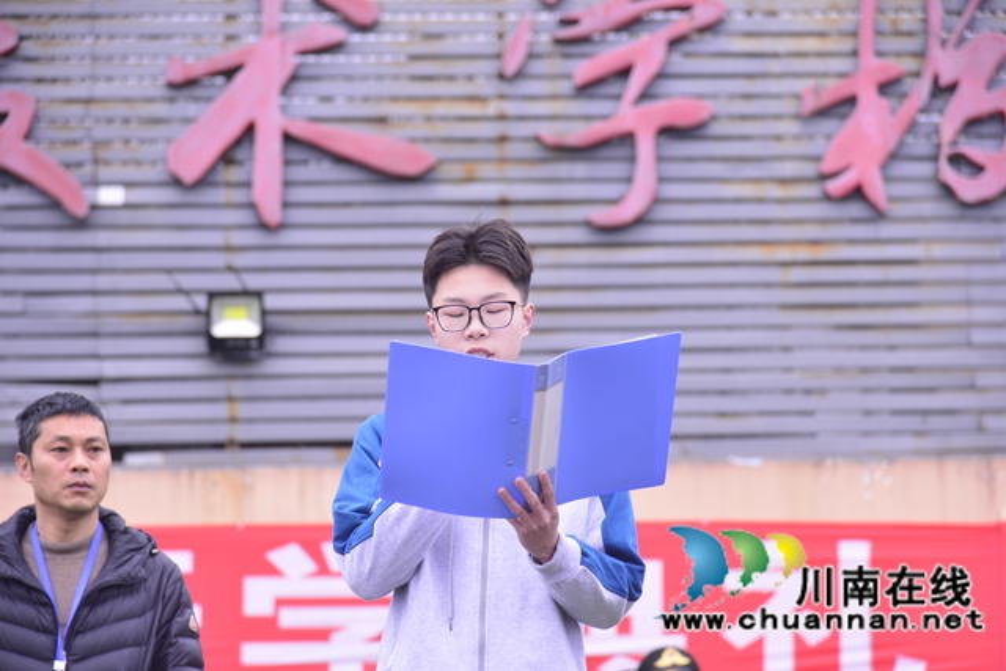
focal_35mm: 112
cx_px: 503
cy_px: 336
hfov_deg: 18.3
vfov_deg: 12.2
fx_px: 3130
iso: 1000
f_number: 4.5
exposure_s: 1/80
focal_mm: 112
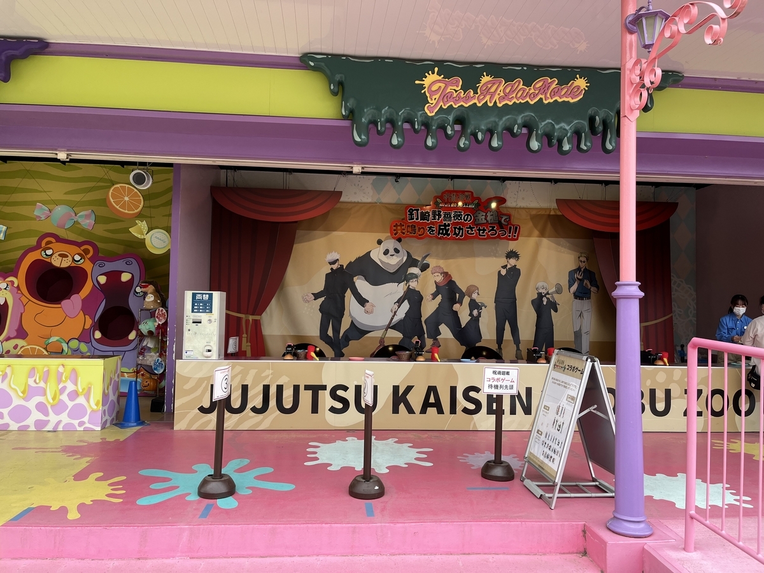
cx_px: 382
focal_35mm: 26
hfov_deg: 67.3
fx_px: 574
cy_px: 286
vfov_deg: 53.1
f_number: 1.6
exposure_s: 1/471
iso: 50
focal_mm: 5.1
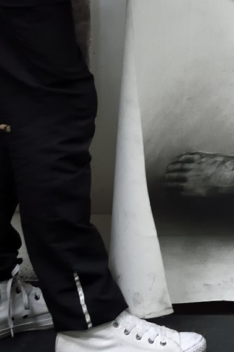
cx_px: 383
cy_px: -248
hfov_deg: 6.6
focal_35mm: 203
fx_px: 1979
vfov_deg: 9.7
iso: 1600
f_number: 5.6
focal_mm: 48
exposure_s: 1/200
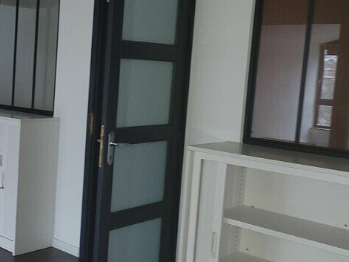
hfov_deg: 33.7
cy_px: 122
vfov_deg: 27.5
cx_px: 16
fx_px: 534
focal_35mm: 53
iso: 160
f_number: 1.8
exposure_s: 1/10
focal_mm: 5.4
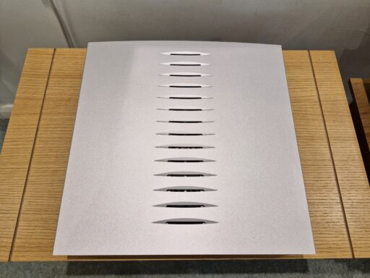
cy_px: 139
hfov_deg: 73.9
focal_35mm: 23
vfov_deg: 58.9
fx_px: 246
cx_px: 185
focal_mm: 5.54
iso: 125
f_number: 1.8
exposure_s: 1/100
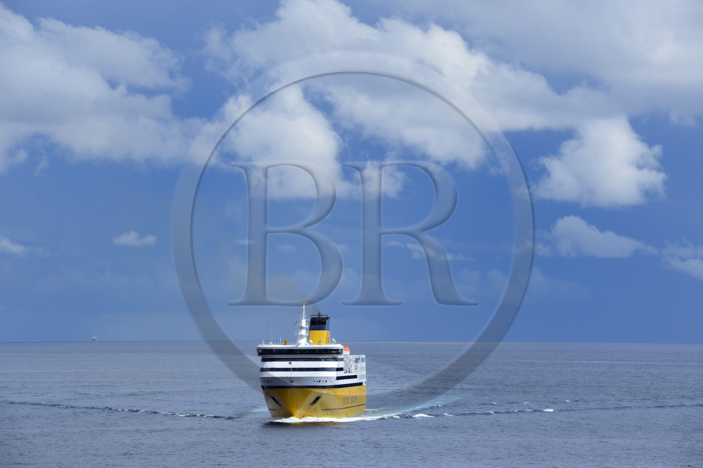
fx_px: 3902
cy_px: 234
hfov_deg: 10.3
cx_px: 352
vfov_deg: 6.9
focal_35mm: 200
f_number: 14
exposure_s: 1/320
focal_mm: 200
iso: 200
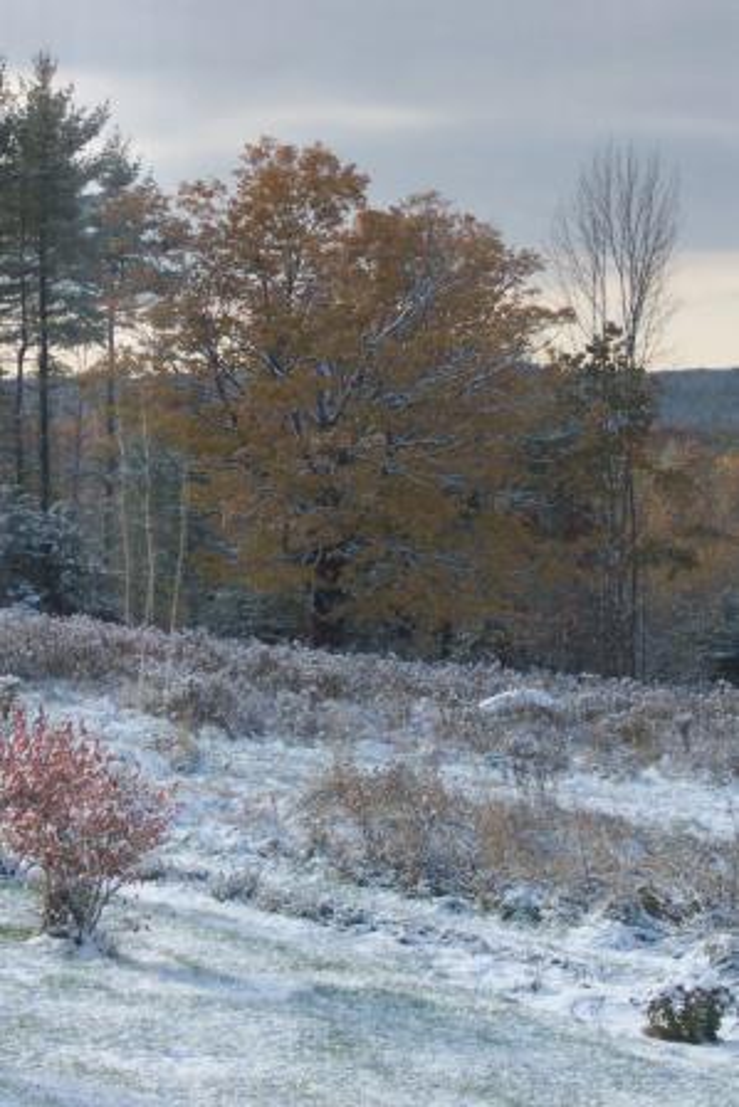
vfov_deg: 17.9
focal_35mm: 114
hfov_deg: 12.0
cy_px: 554
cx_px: 370
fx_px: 3507
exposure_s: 1/350
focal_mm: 24
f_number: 4.8
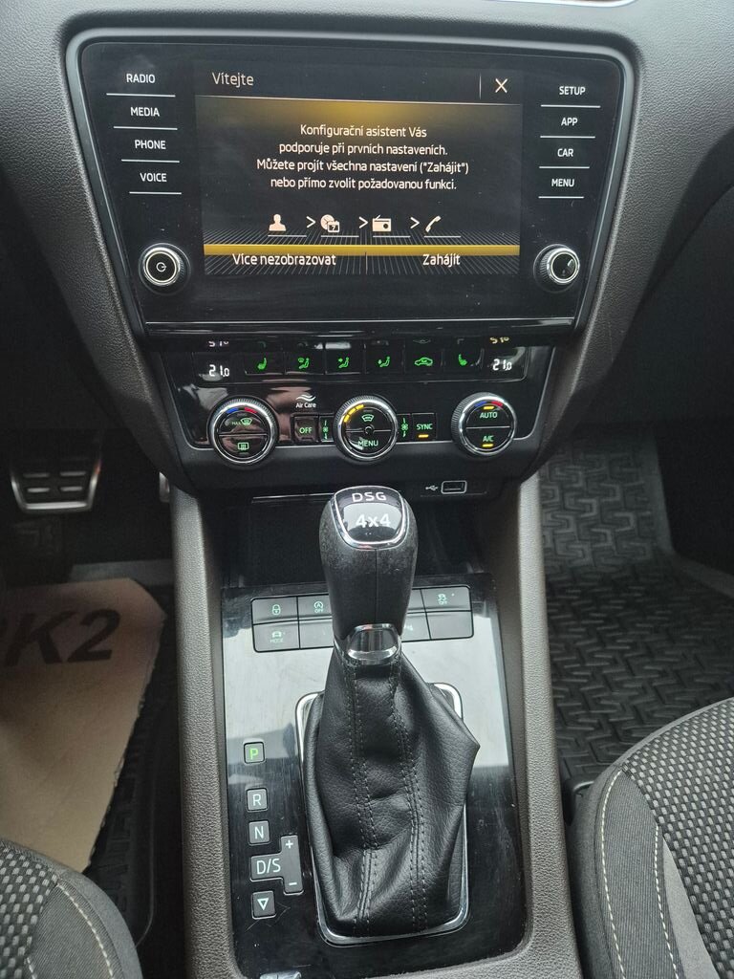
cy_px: 490
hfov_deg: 58.9
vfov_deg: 73.9
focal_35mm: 23
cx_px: 367
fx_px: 650
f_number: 1.8
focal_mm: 5.4
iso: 1250
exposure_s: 1/50
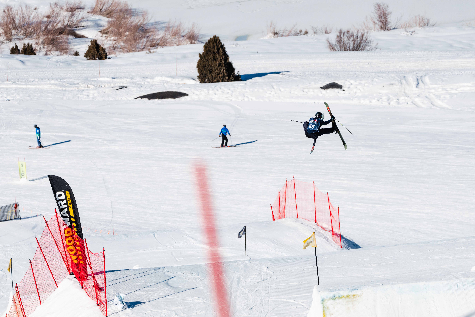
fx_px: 4763
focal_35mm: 361
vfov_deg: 3.8
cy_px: 158
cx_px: 238
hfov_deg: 5.7
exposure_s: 1/1600
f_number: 5.6
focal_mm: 241
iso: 200
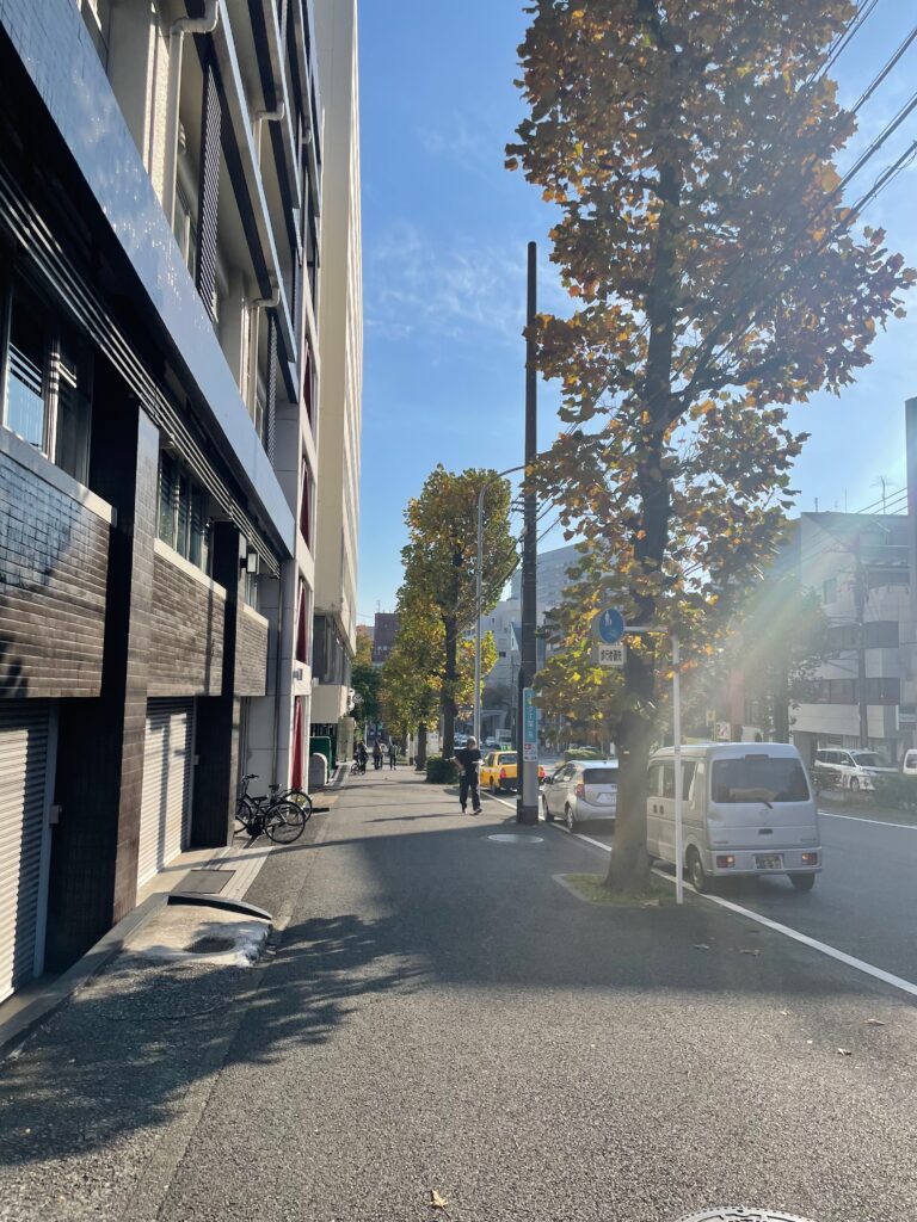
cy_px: 611
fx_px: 918
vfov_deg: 67.3
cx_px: 458
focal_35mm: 26
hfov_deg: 53.1
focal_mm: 4.2
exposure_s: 1/3509
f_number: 1.6
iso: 32
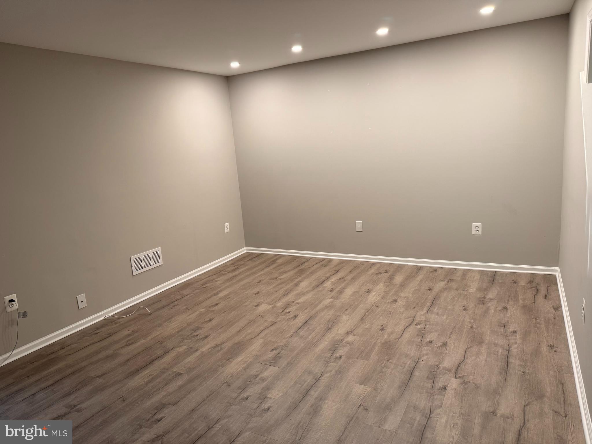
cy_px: 222
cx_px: 296
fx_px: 410
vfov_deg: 56.8
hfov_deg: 71.6
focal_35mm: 24
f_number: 1.78
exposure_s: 1/60
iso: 125
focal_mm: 6.76
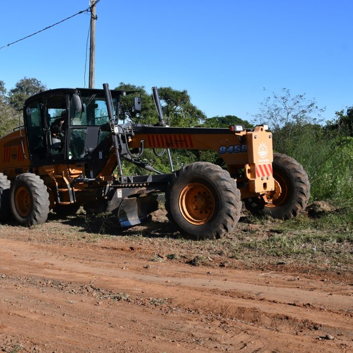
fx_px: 577
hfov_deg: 33.9
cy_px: 176
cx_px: 143
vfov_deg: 34.0
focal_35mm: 50
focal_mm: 26
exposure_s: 1/320
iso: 100
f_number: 9
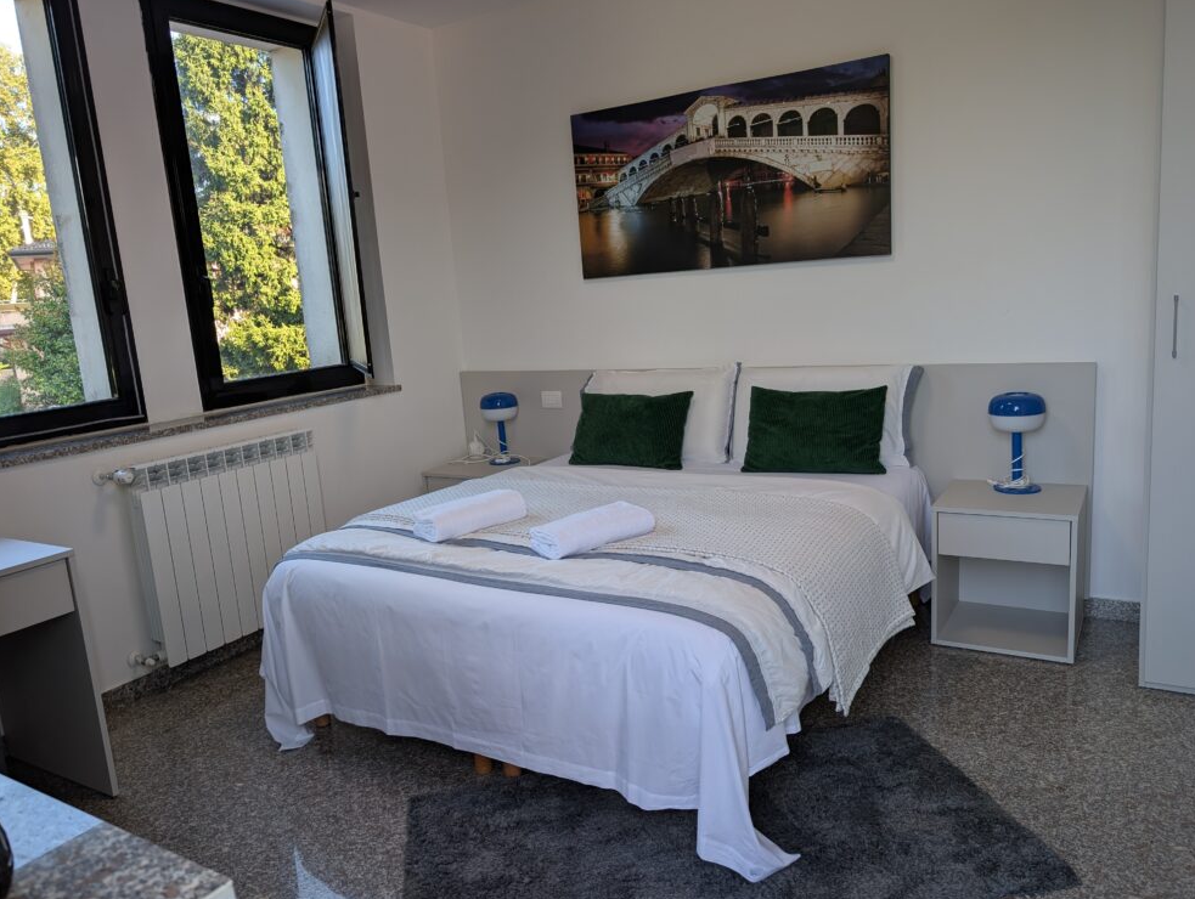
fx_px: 864
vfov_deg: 55.0
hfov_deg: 69.3
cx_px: 598
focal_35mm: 25
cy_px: 457
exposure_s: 1/61.6
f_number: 1.68
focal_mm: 6.9
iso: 15
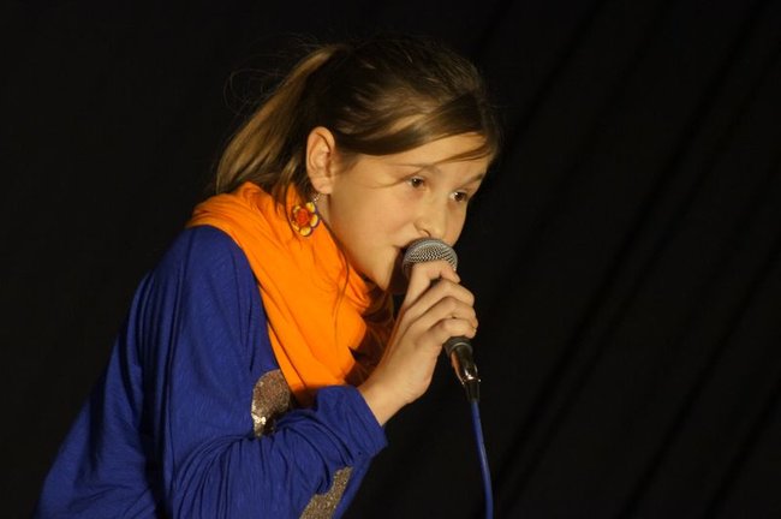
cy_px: 260
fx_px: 6502
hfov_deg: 6.9
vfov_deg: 4.6
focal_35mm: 300
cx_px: 390
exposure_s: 1/80
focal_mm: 200
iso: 1600
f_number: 5.6
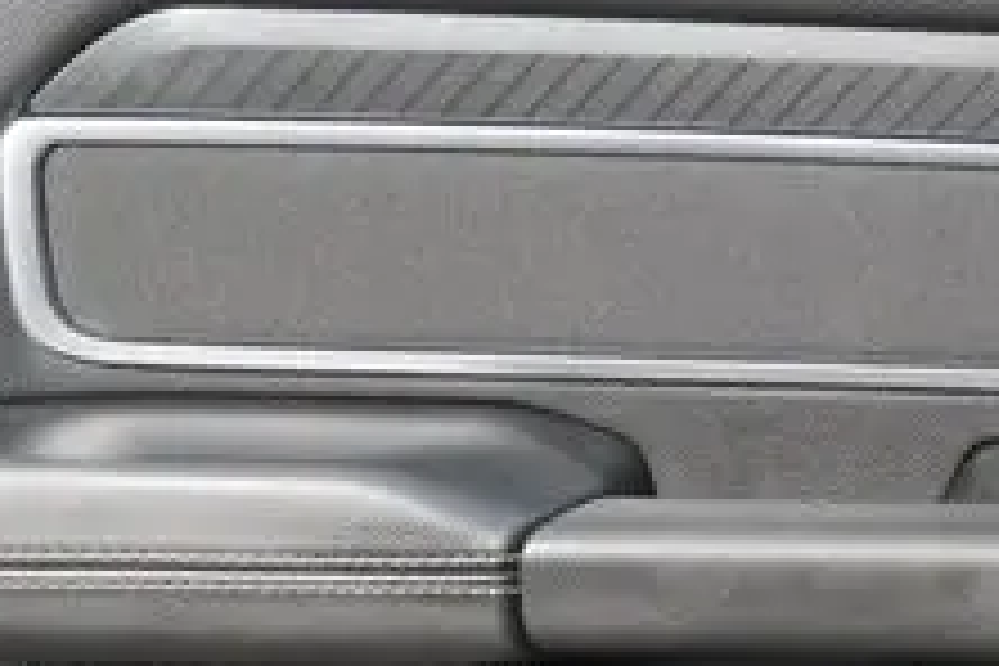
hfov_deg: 20.6
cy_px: 844
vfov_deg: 13.8
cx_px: 981
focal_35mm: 96
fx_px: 2664
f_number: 5
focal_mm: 16
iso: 200
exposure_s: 1/160
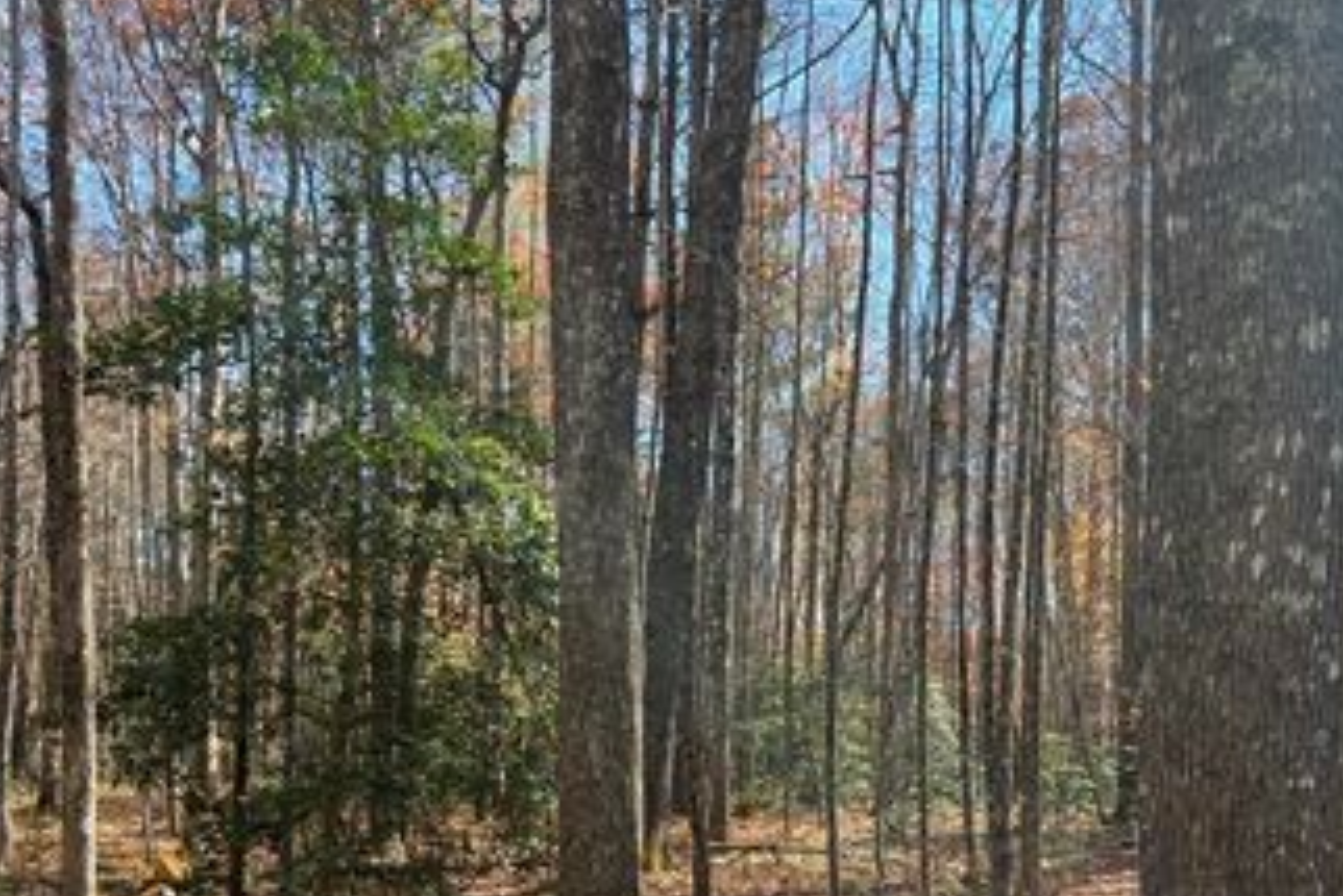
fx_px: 1567
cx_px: 667
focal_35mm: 42
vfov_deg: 31.0
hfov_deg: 46.4
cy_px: 744
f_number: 1.5
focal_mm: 5.7
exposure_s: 1/654
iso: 50
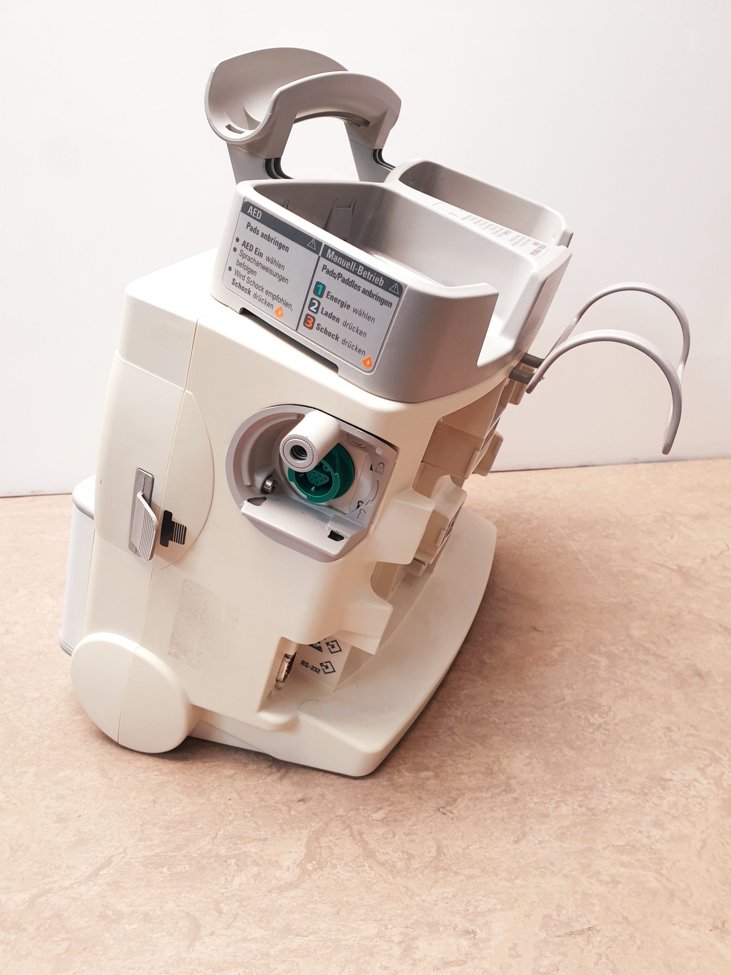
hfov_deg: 53.1
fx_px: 732
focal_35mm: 26
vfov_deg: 67.3
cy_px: 488
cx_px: 366
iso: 125
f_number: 2.4
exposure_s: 1/50
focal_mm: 4.3
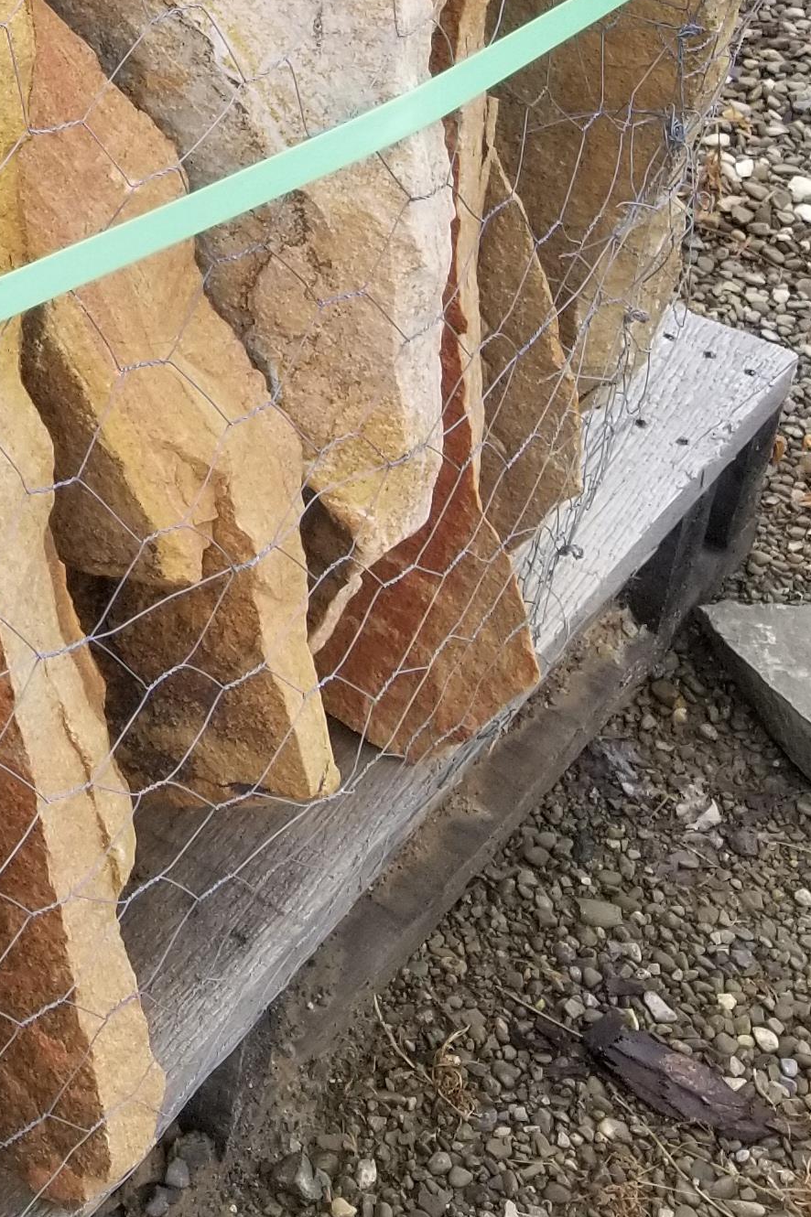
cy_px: -40
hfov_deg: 15.2
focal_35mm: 82
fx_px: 2772
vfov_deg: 23.6
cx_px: -454
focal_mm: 4.25
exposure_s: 1/327
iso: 50
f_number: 1.7
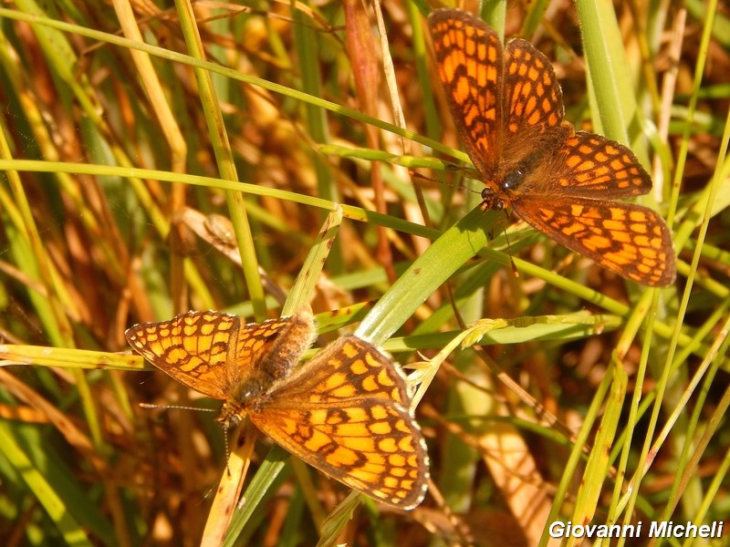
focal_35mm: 162
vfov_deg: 9.2
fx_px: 3416
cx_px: 365
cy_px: 274
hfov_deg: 12.2
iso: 125
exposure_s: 1/320
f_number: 5.1
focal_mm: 28.7
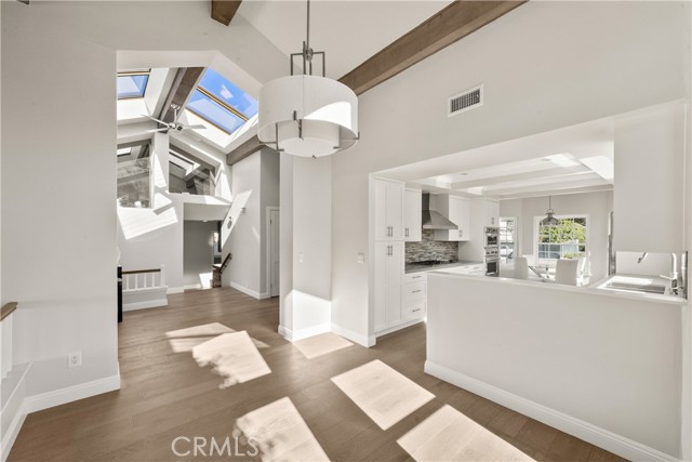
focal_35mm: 14
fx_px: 269
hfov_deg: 104.2
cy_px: 231
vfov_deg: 81.2
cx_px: 346
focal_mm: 14
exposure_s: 1/50
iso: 640
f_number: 14
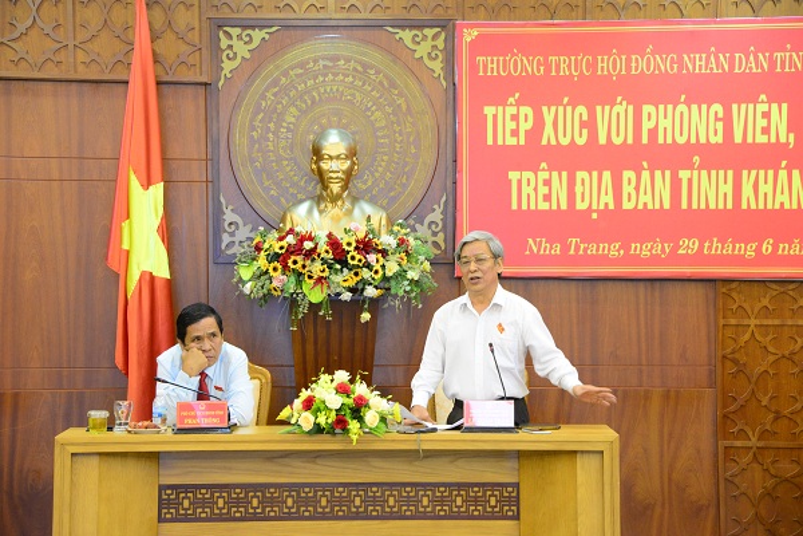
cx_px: 402
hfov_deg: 15.2
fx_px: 3011
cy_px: 268
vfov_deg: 10.2
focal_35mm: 135
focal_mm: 135
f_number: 8
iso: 4000
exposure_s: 1/15
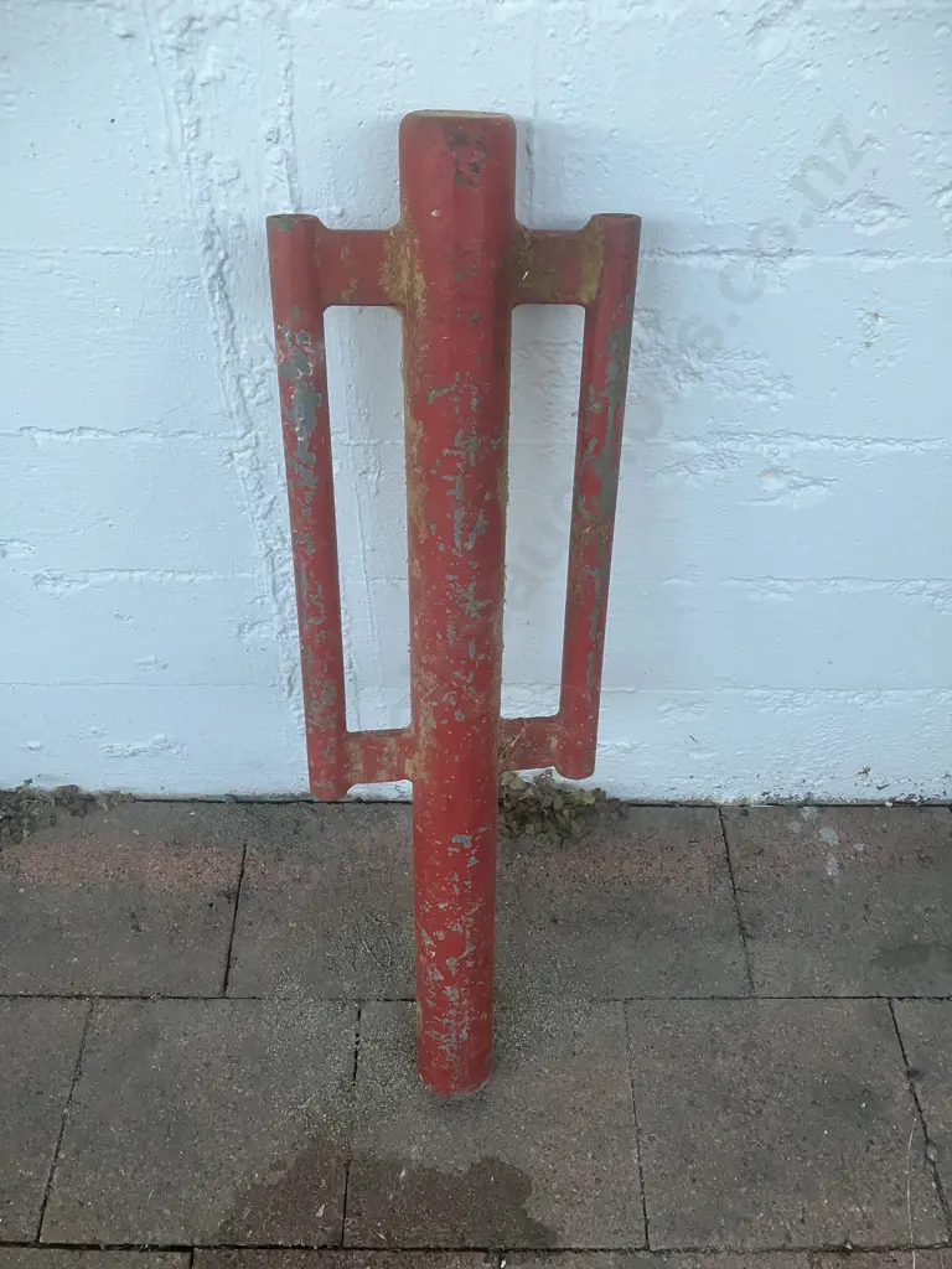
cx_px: 476
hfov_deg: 49.7
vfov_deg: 63.4
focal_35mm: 28
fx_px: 1027
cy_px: 634
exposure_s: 1/78
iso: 80
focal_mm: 3.99
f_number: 1.8
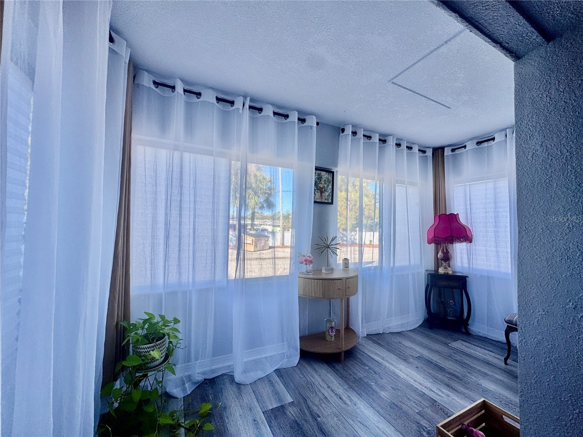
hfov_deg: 102.1
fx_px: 236
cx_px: 292
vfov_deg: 85.7
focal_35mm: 14
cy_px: 218
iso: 40
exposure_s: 1/316
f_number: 2.2
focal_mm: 2.22
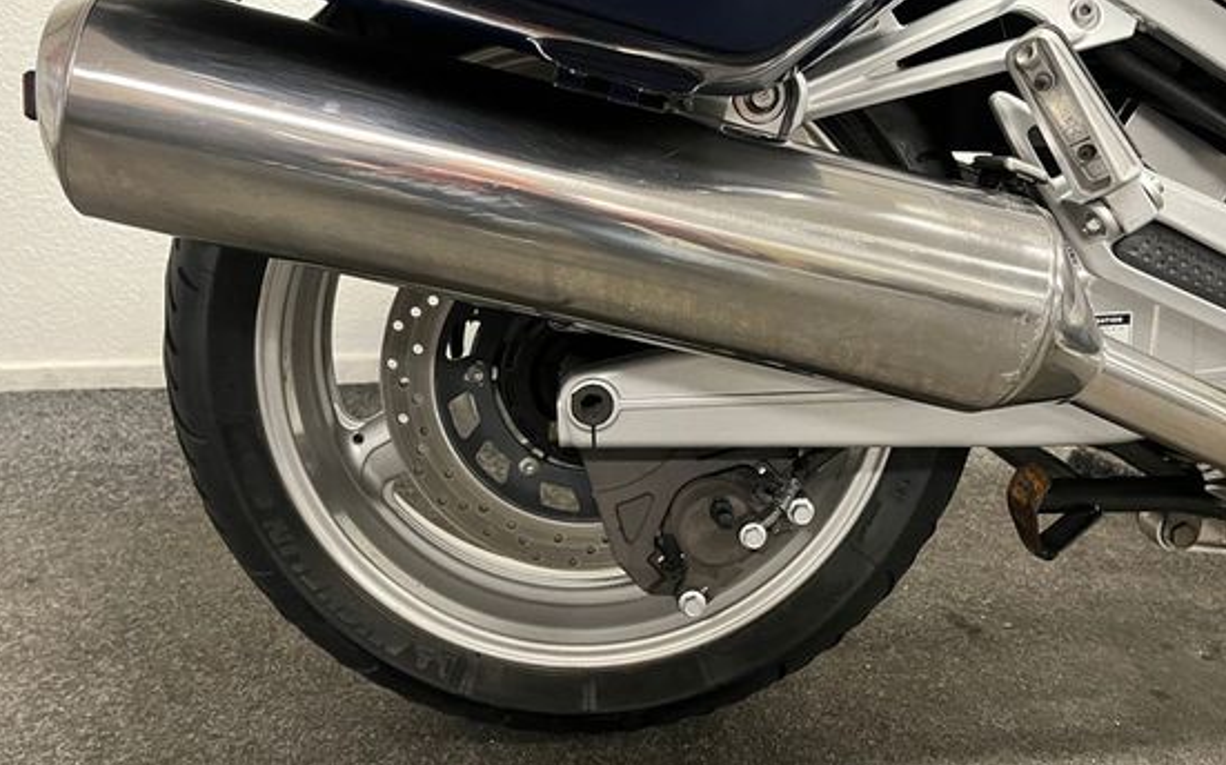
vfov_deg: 39.3
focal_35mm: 32
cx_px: 590
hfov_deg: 59.7
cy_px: 338
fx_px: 1069
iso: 500
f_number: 1.6
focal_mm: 5.1
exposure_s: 1/50
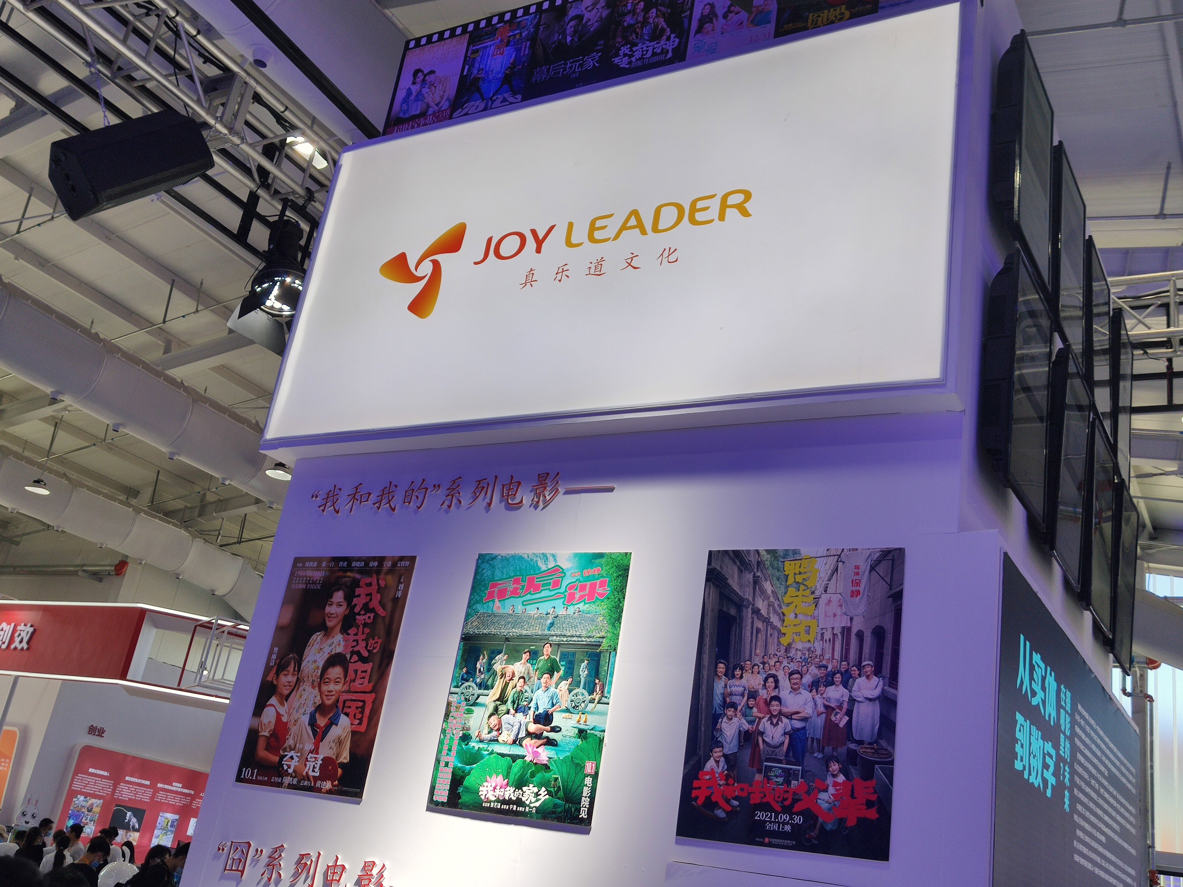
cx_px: 592
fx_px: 1128
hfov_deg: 55.4
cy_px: 444
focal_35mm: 33
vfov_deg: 42.9
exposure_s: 1/415
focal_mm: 4.75
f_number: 1.75
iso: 112
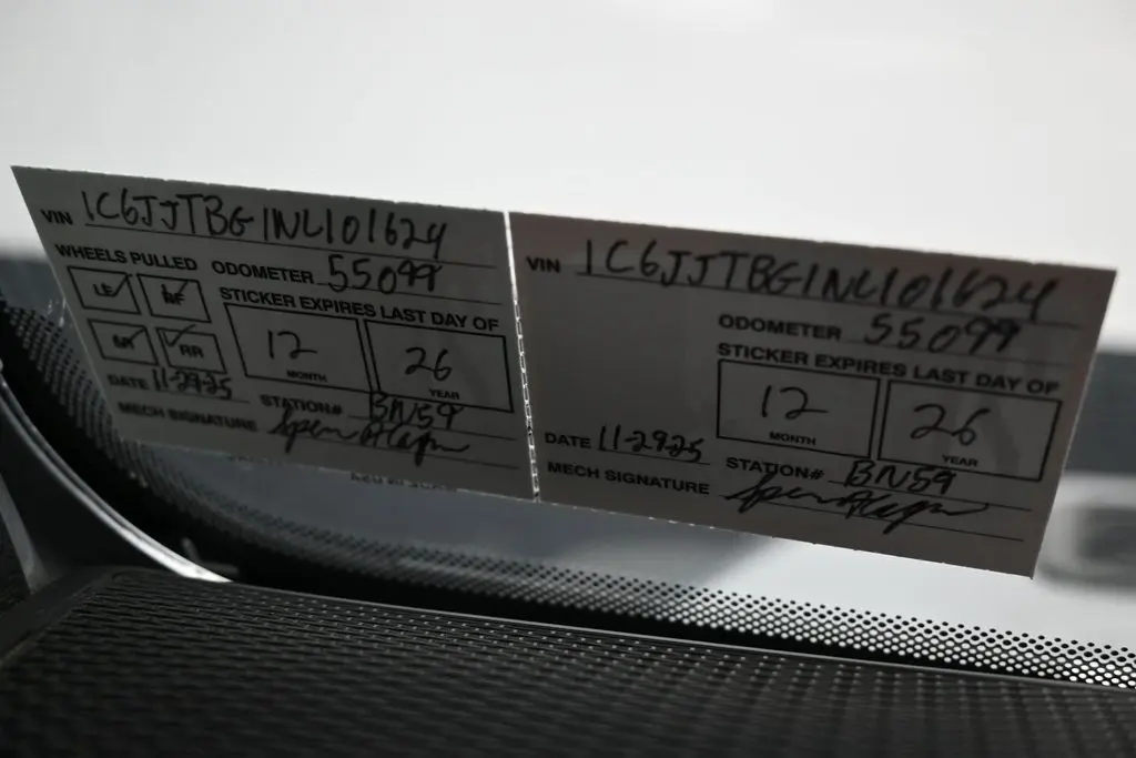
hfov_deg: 52.2
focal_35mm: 37
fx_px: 1160
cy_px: 379
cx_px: 568
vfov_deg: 36.2
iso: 400
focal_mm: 24.5
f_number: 4.2
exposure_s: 1/160
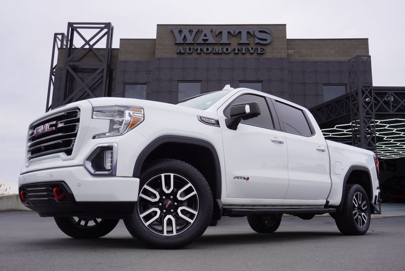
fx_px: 388
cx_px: 202
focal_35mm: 34
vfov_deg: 38.4
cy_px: 136
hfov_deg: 55.1
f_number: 7.1
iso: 100
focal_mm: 23
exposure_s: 1/100
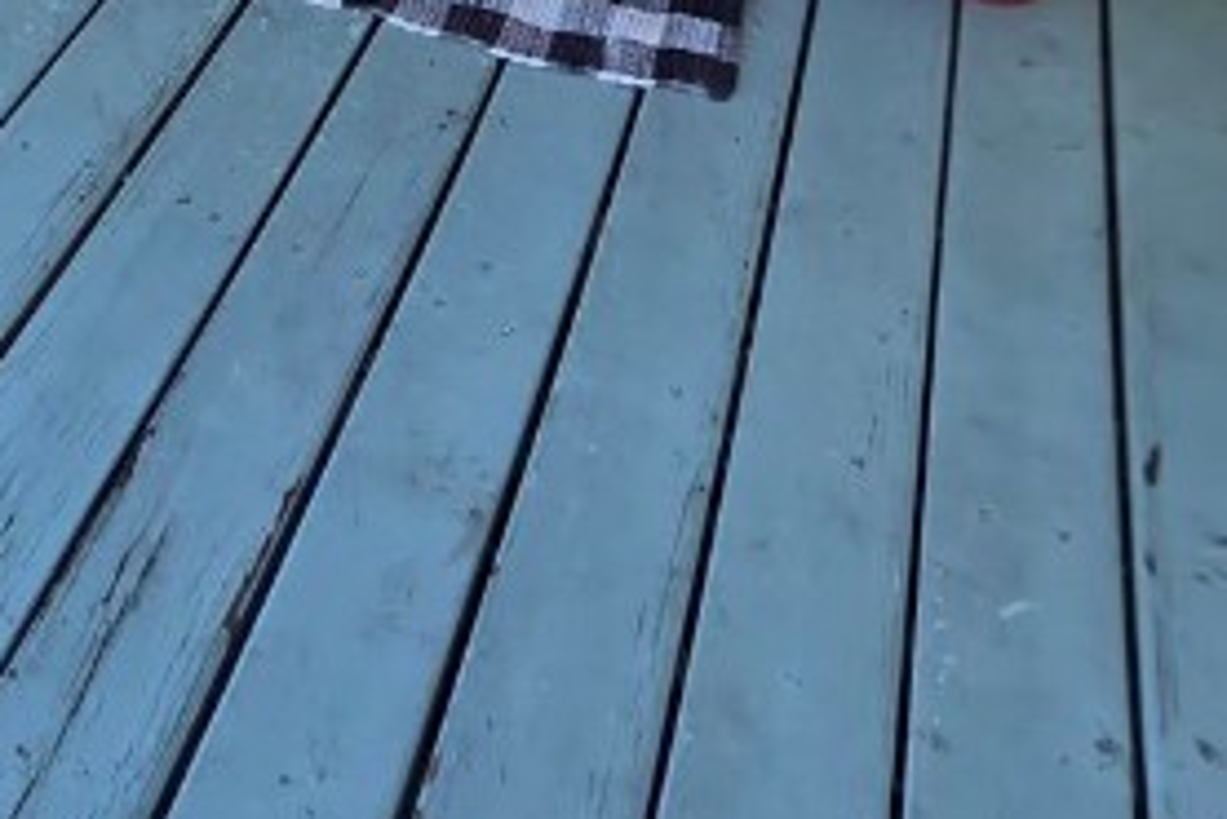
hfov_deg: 35.6
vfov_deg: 18.5
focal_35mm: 50
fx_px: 1705
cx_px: -13
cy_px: -784
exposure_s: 1/256
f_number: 1.9
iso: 40
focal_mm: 2.2
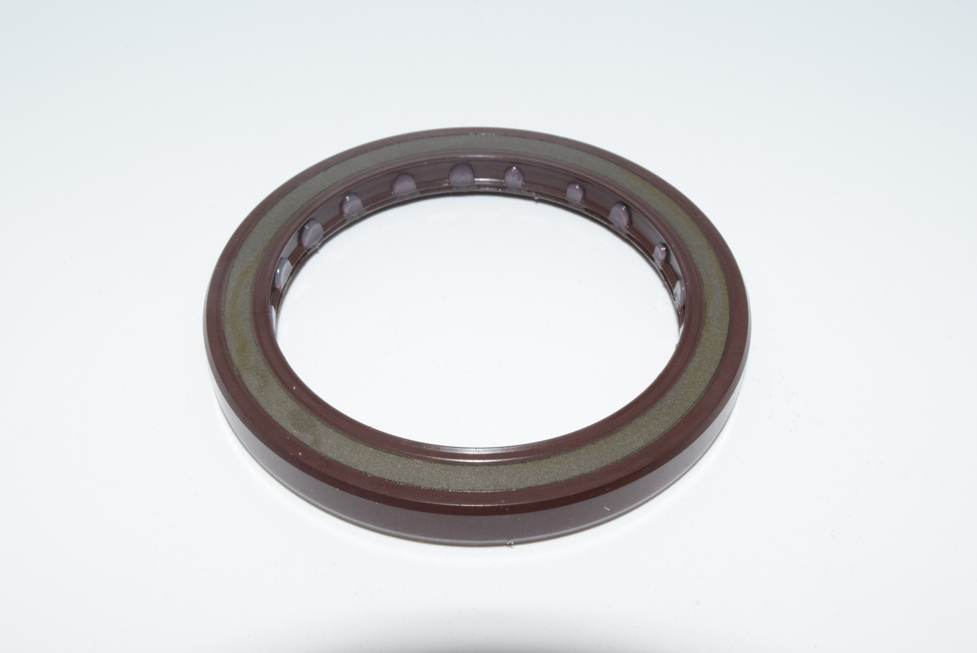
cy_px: 326
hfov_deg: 41.1
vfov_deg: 28.1
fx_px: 1304
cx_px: 488
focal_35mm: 48
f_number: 29
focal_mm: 32
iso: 1600
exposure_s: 1/60
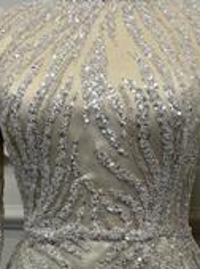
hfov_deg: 19.8
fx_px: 572
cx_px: 98
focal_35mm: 74
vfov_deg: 25.8
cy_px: 223
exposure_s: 1/276
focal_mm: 6.86
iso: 80
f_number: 1.78
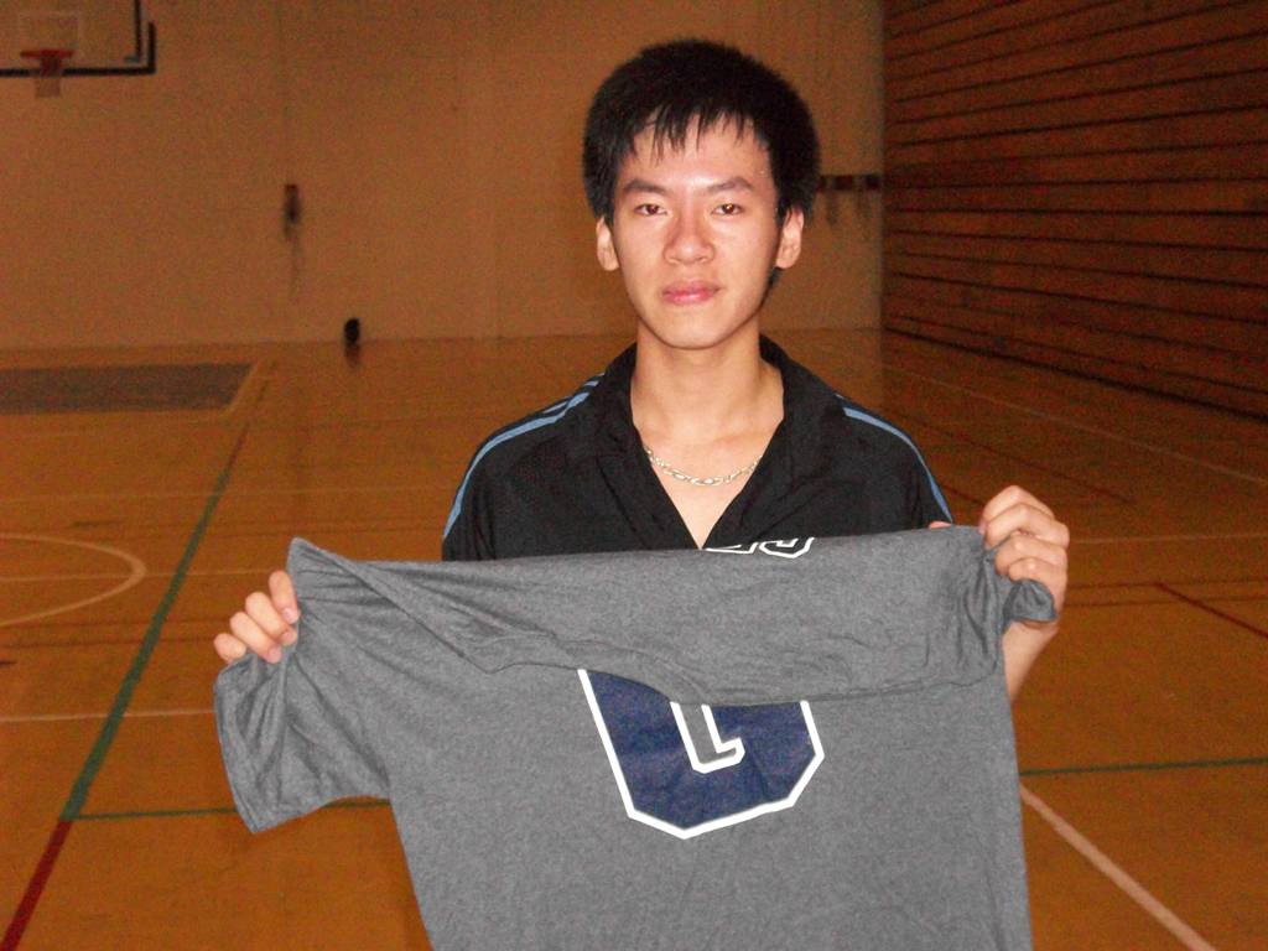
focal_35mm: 62
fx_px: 2271
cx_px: 634
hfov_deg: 31.2
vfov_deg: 23.7
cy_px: 476
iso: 640
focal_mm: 11
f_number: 4.1
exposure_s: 1/200
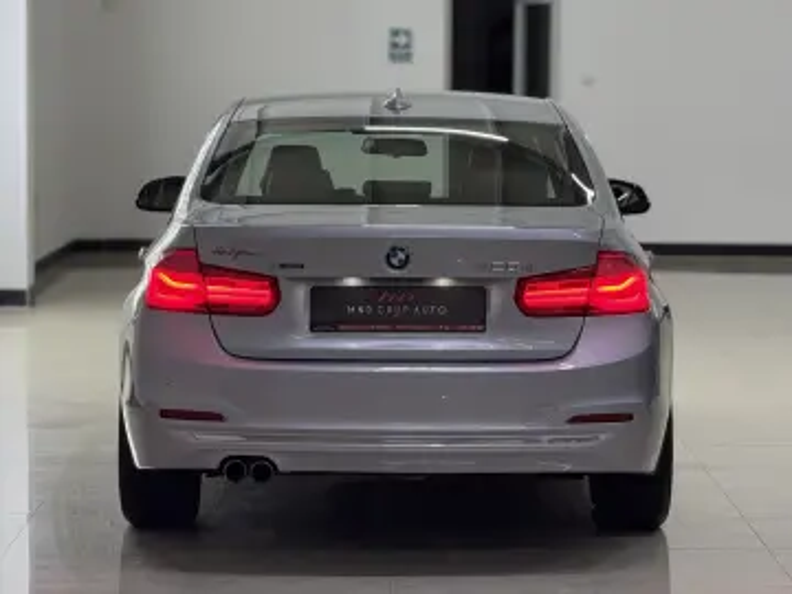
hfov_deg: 16.4
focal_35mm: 120
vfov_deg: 12.3
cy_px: 297
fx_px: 2746
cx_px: 396
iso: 320
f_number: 2.8
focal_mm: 15.66
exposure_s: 1/100
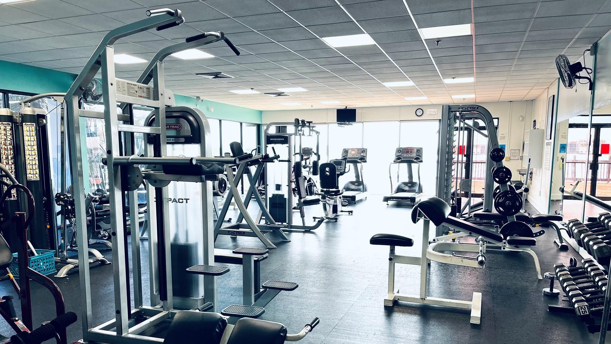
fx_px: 470
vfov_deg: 39.8
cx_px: 300
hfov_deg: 66.1
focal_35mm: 29
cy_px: 220
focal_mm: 5.1
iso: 64
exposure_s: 1/122
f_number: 1.6
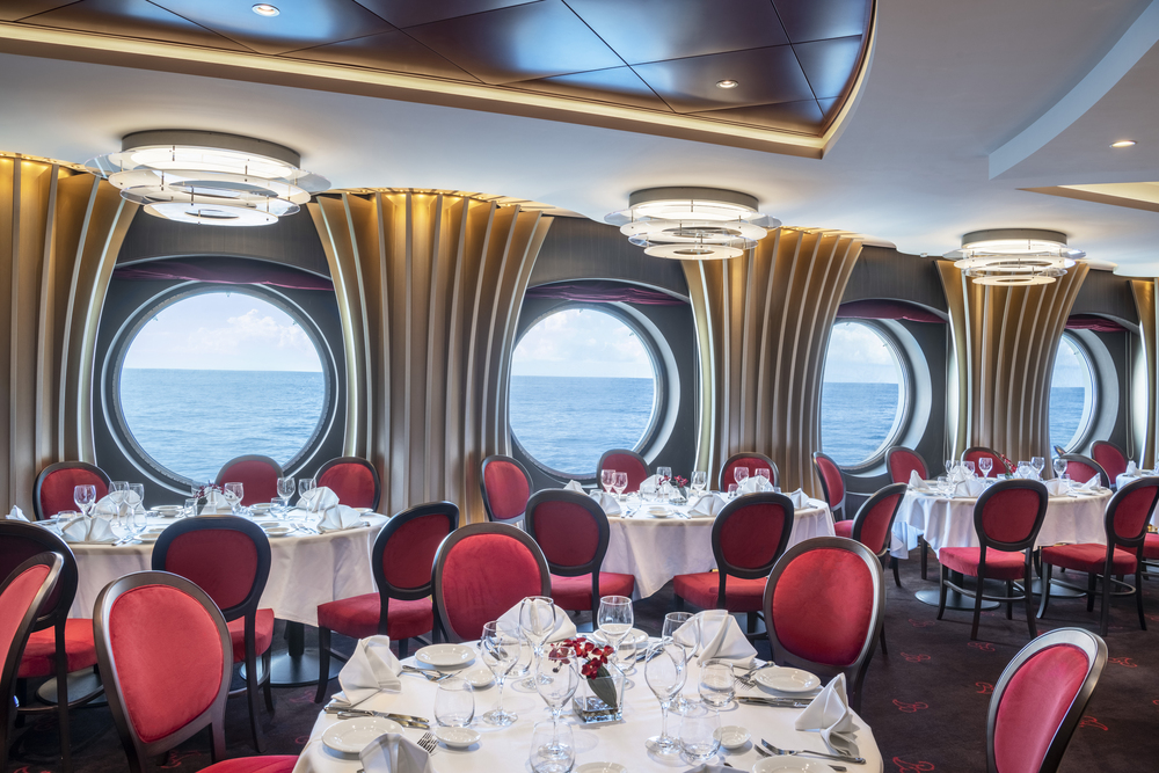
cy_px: 386
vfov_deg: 49.6
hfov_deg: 69.4
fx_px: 837
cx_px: 580
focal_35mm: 26
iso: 200
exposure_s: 1/60
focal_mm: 26
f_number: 11
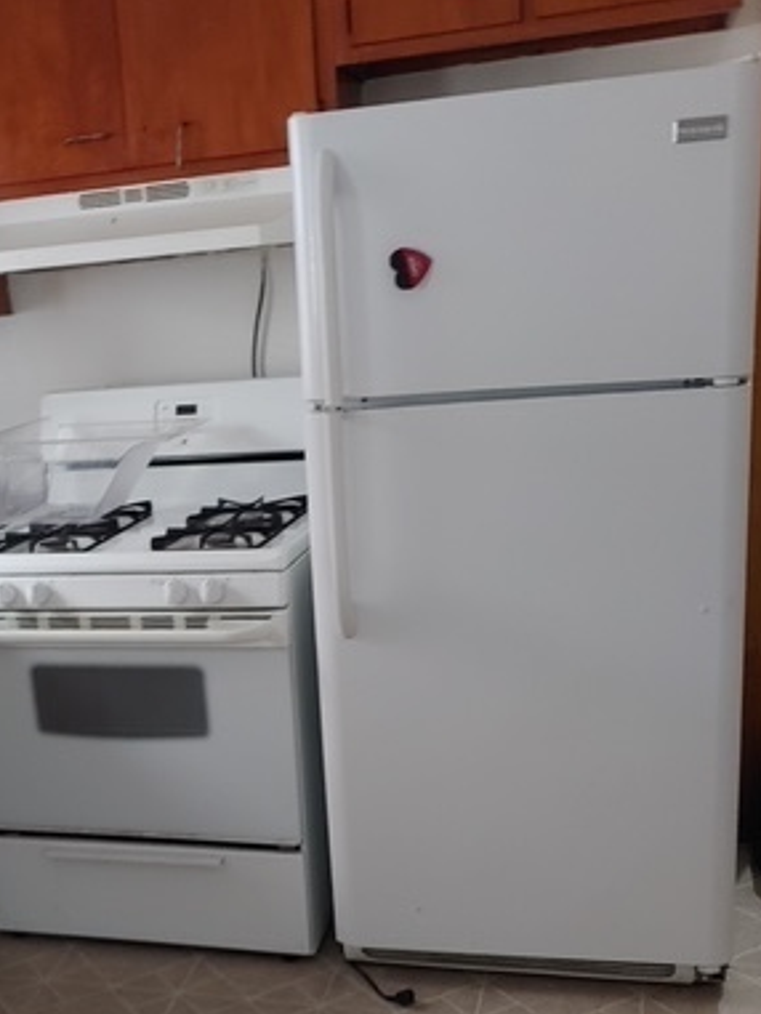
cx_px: 186
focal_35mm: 42
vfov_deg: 44.0
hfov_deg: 33.6
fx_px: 1230
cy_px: 697
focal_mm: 4.23
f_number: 1.5
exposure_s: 1/60
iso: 700
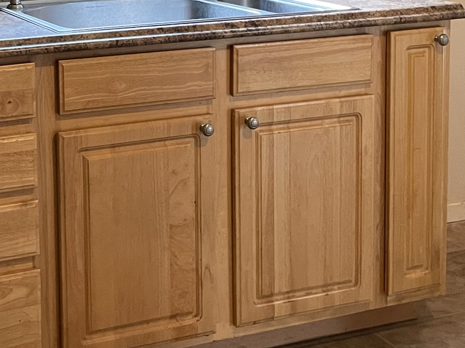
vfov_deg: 21.1
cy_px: -38
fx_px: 886
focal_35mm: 66
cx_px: -9
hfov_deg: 27.5
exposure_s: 1/60
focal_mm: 4.2
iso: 320
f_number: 1.6
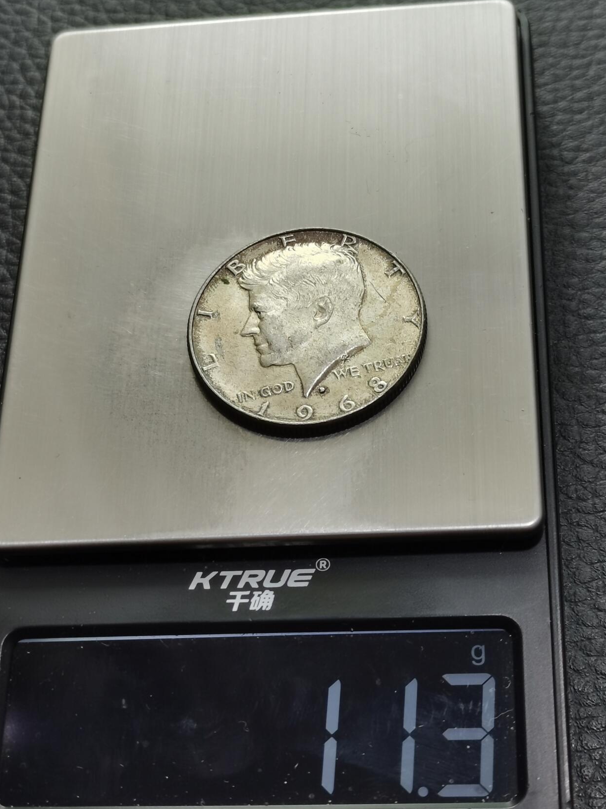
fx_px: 1634
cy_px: 376
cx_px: 290
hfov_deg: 21.0
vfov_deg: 27.8
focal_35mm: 70
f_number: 1.8
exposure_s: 1/121
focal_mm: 5.58
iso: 50
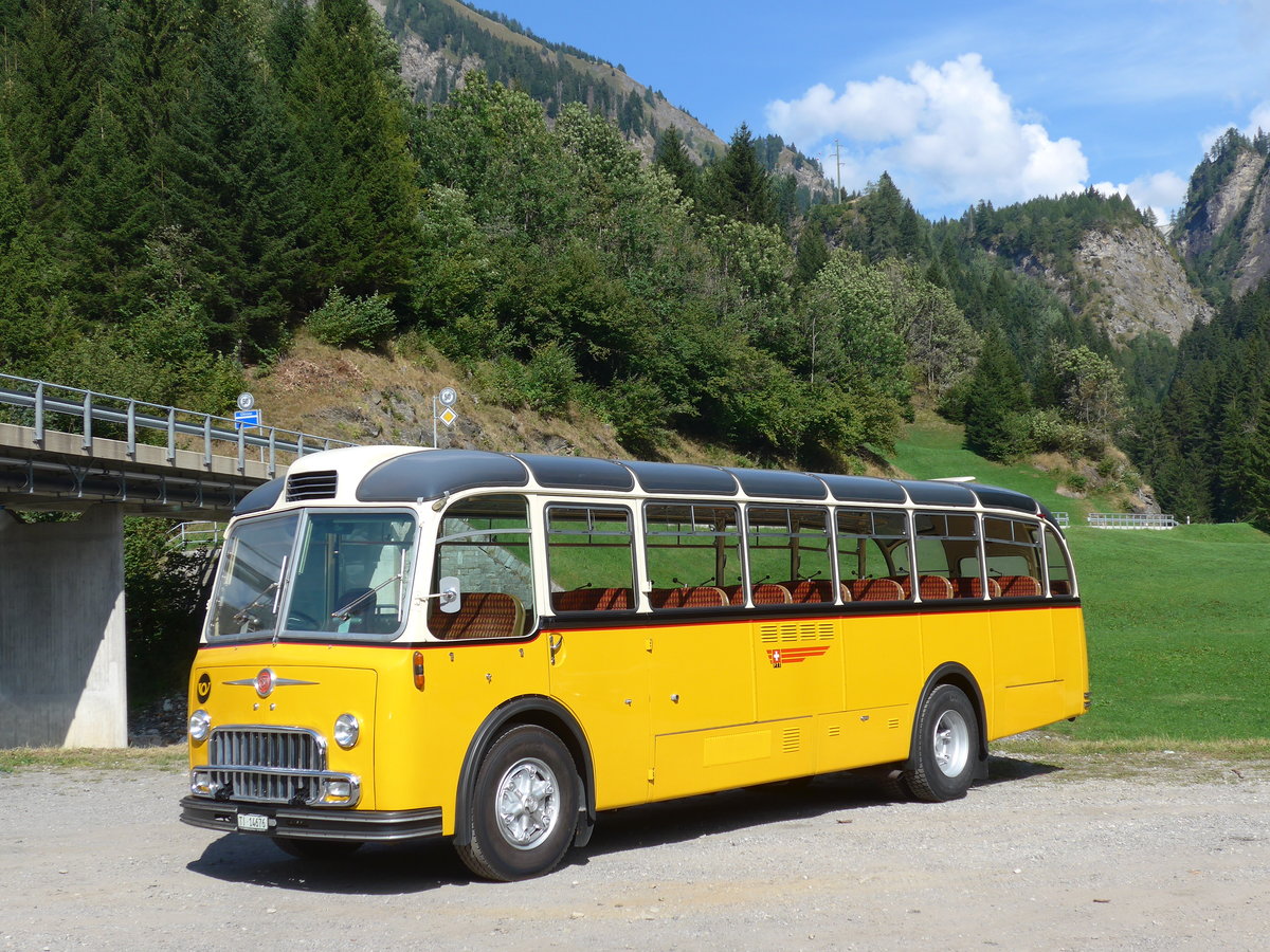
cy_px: 476
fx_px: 1798
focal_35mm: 49
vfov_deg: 29.7
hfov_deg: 38.9
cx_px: 635
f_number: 3.2
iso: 80
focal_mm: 10.1
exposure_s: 1/1000
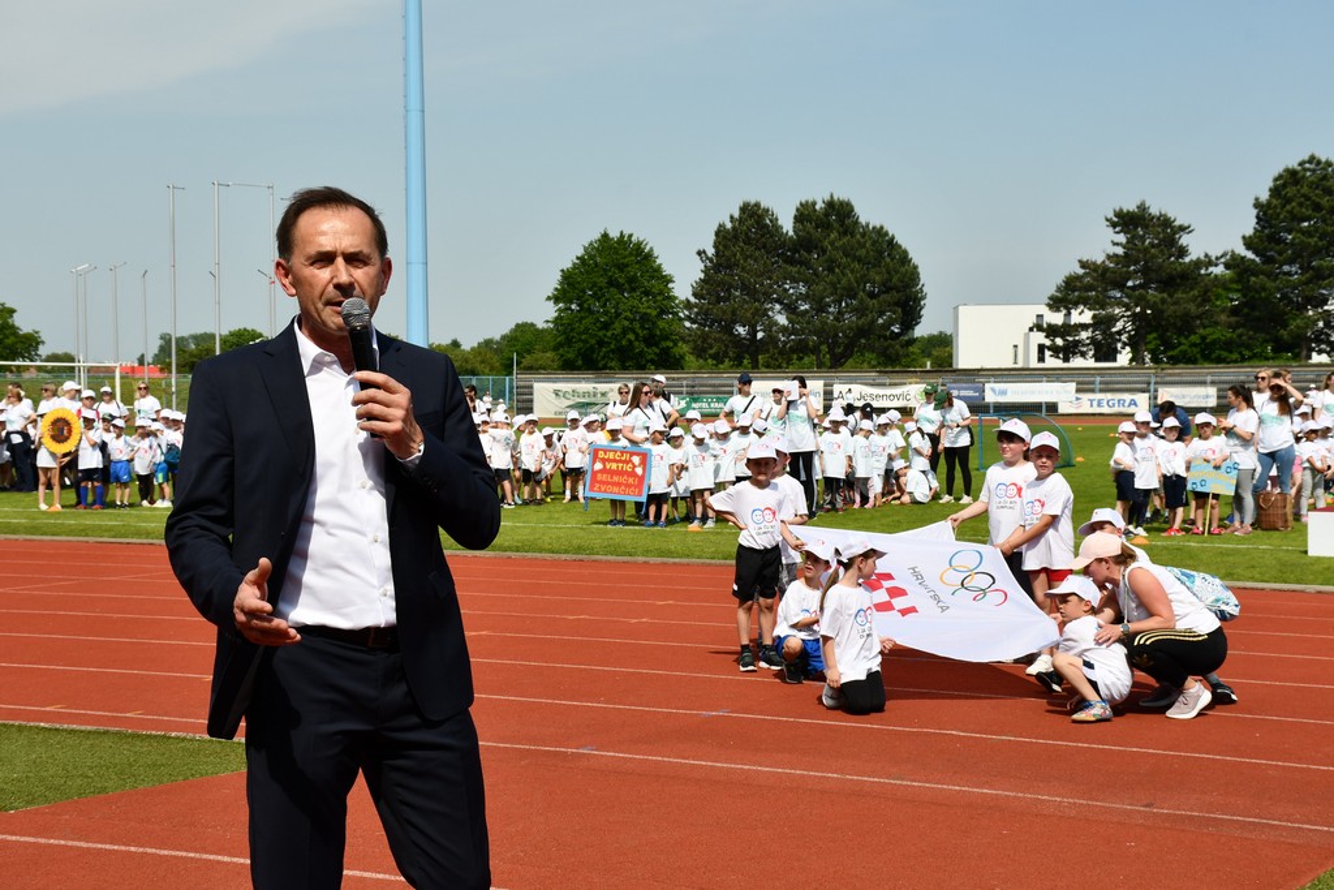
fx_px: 2112
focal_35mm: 57
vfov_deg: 23.8
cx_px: 667
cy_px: 445
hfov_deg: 35.0
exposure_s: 1/320
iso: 100
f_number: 9
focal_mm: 38
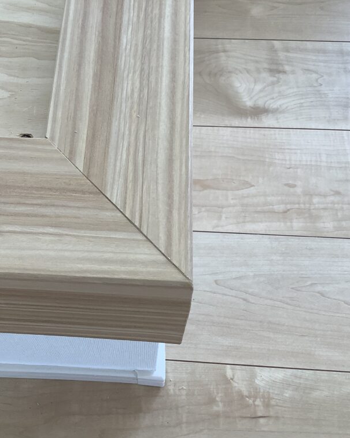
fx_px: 531
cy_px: 221
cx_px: 120
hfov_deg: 36.2
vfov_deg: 44.8
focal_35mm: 41
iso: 40
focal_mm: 3.3
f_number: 2.4
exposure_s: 1/120
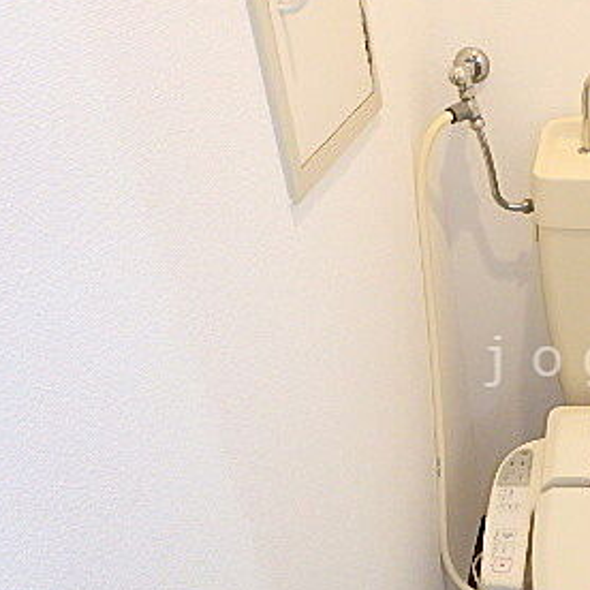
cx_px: 631
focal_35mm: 43
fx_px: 829
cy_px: 361
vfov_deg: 39.0
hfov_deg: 34.4
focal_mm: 3.7
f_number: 3.5
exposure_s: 1/30
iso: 400
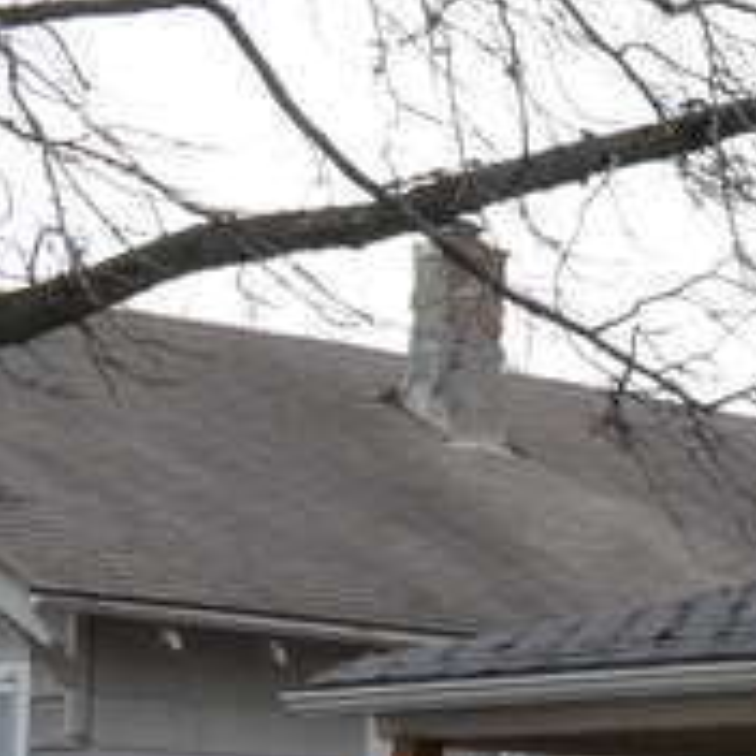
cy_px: 694
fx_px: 3731
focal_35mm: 151
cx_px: 1714
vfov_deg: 11.5
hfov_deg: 10.3
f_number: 13
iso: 3200
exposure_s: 1/640
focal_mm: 26
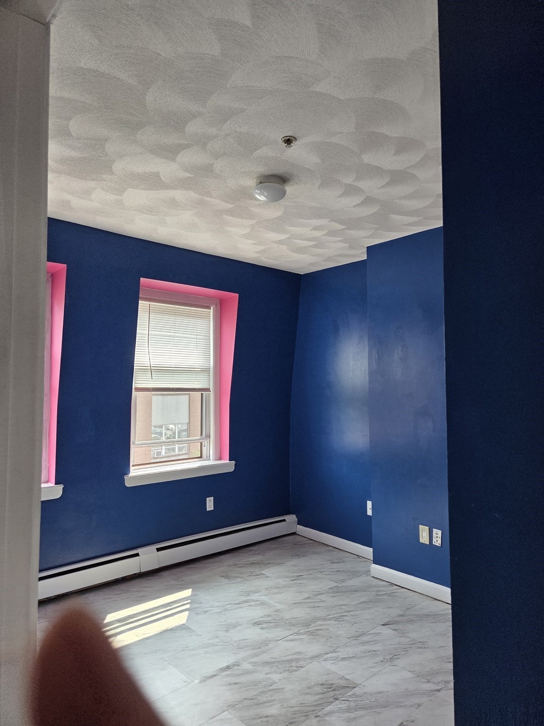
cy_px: 363
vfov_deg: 73.9
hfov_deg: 58.9
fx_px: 482
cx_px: 272
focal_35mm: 23
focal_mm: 5.4
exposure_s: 1/180
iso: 100
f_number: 1.8
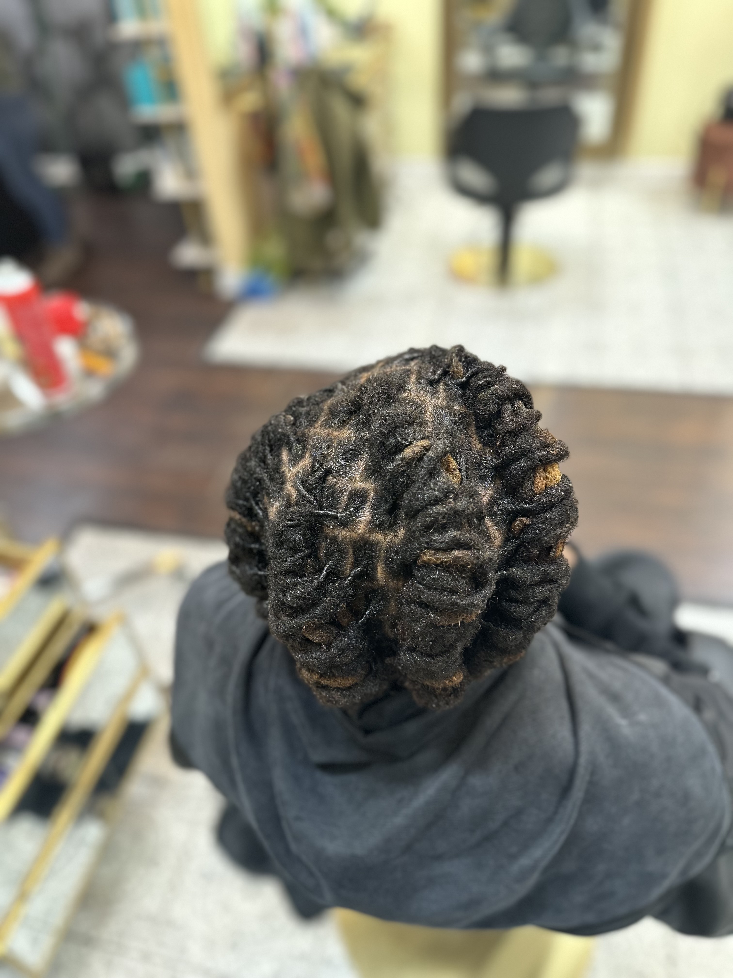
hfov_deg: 56.8
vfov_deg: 71.6
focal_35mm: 24
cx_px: 366
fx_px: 678
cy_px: 489
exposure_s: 1/60
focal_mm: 6.86
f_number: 1.78
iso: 500
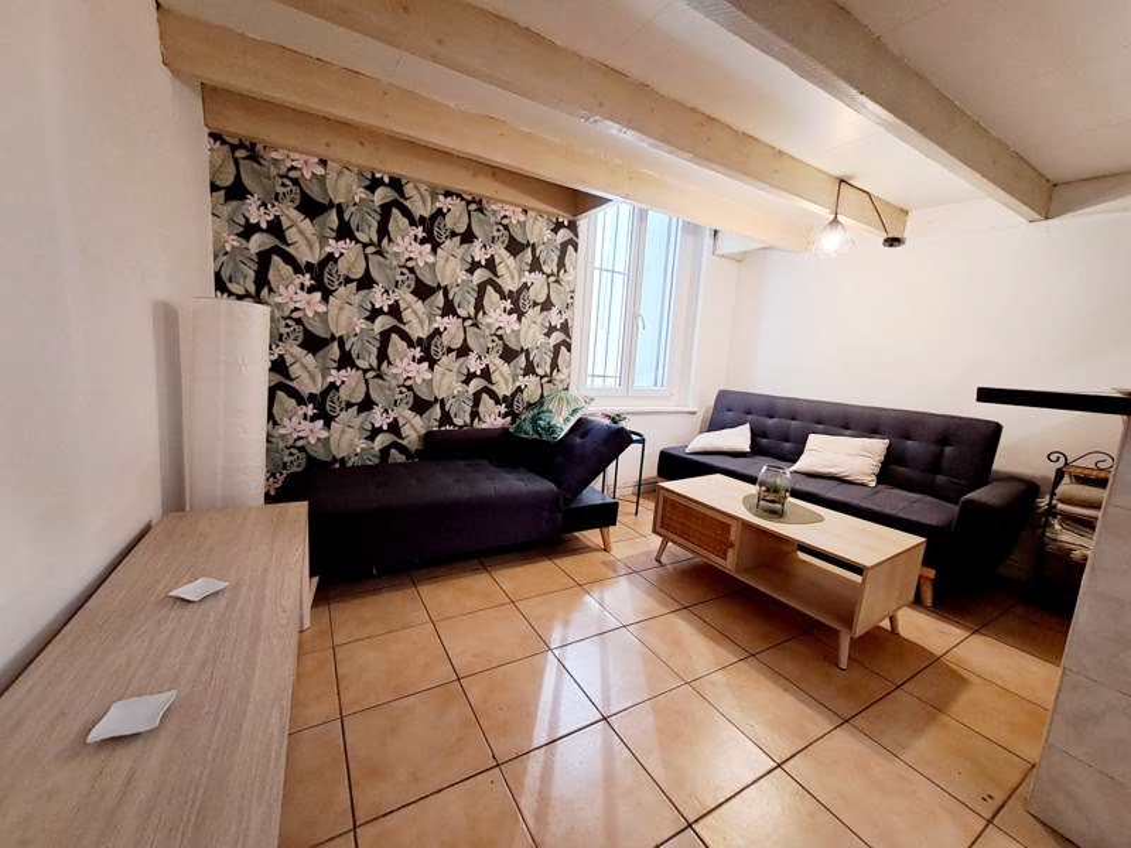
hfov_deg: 106.2
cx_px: 566
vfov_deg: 89.9
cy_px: 424
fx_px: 425
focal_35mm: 13
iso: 250
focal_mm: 1.42
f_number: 2.2
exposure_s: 1/33
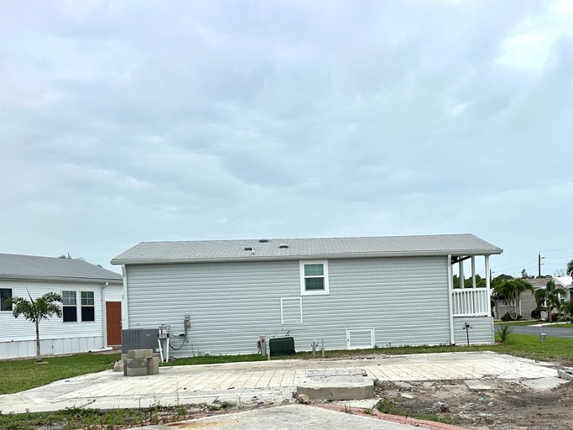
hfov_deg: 50.8
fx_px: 596
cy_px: 306
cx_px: 363
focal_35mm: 36
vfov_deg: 38.9
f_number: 1.78
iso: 80
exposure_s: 1/5525
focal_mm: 6.86
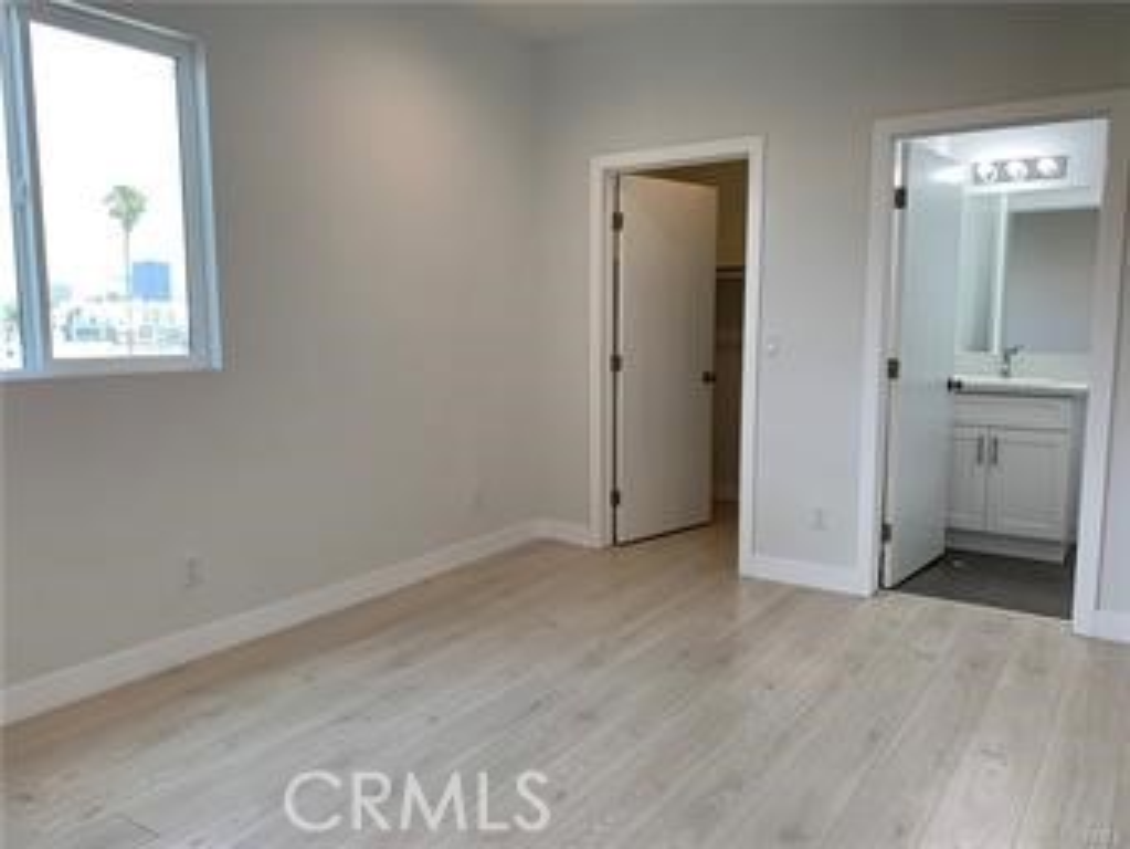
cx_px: 565
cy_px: 424
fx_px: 849
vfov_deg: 53.1
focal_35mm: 26
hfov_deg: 67.3
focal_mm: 4.25
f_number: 1.8
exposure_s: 1/120
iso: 50
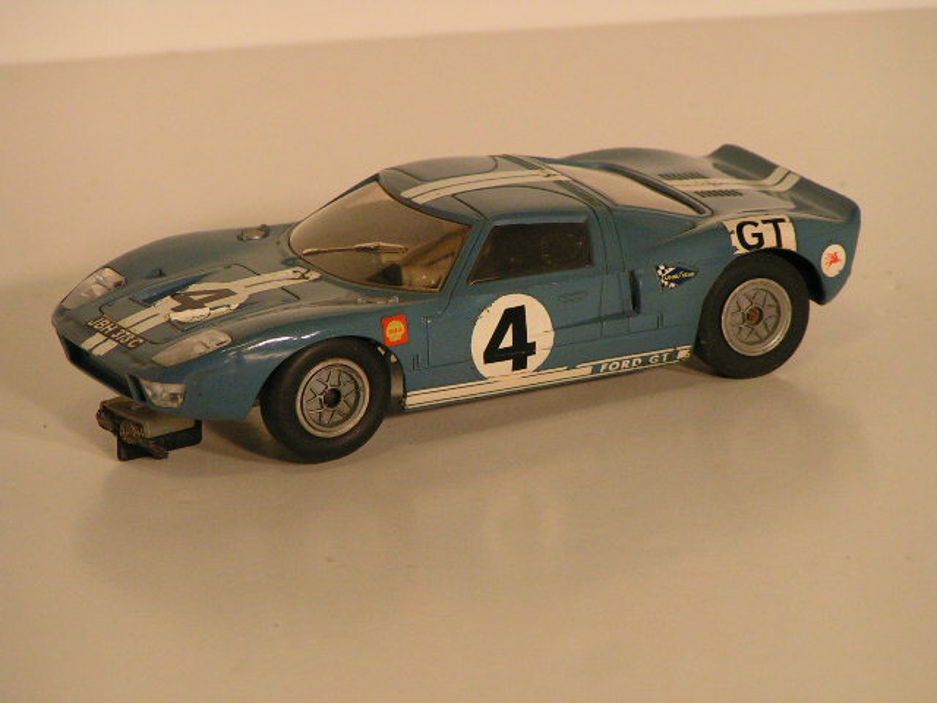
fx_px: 7336
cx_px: 468
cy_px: 352
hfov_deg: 7.3
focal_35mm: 271
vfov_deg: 5.5
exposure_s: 1/320
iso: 160
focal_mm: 41.4
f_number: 3.5
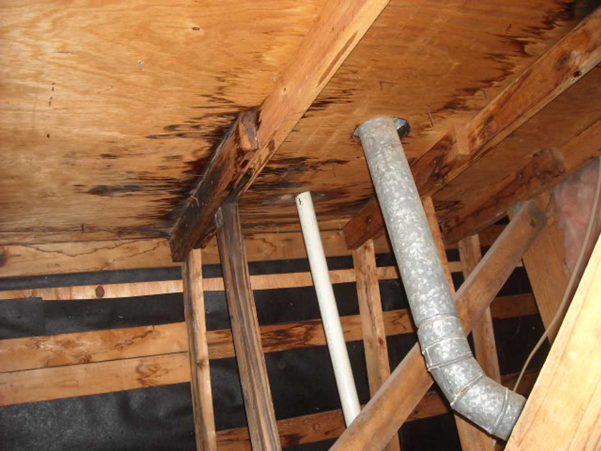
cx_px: 300
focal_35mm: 35
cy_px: 226
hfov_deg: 52.6
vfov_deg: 40.7
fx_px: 608
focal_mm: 5.7
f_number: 2.8
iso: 200
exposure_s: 1/60
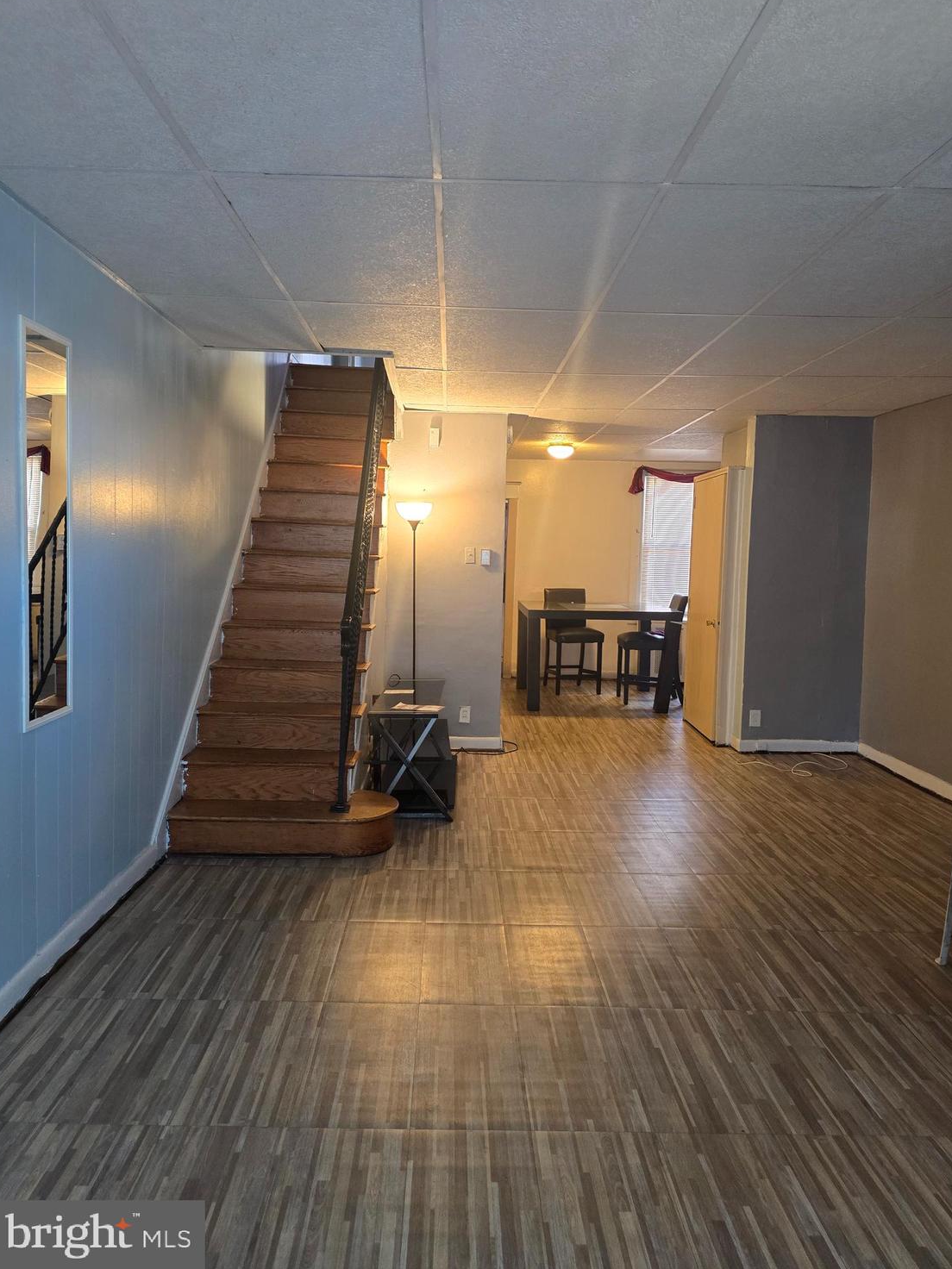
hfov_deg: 56.8
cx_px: 486
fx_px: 880
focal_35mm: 24
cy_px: 609
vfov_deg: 71.6
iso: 500
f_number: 1.7
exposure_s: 1/60
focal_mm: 6.3
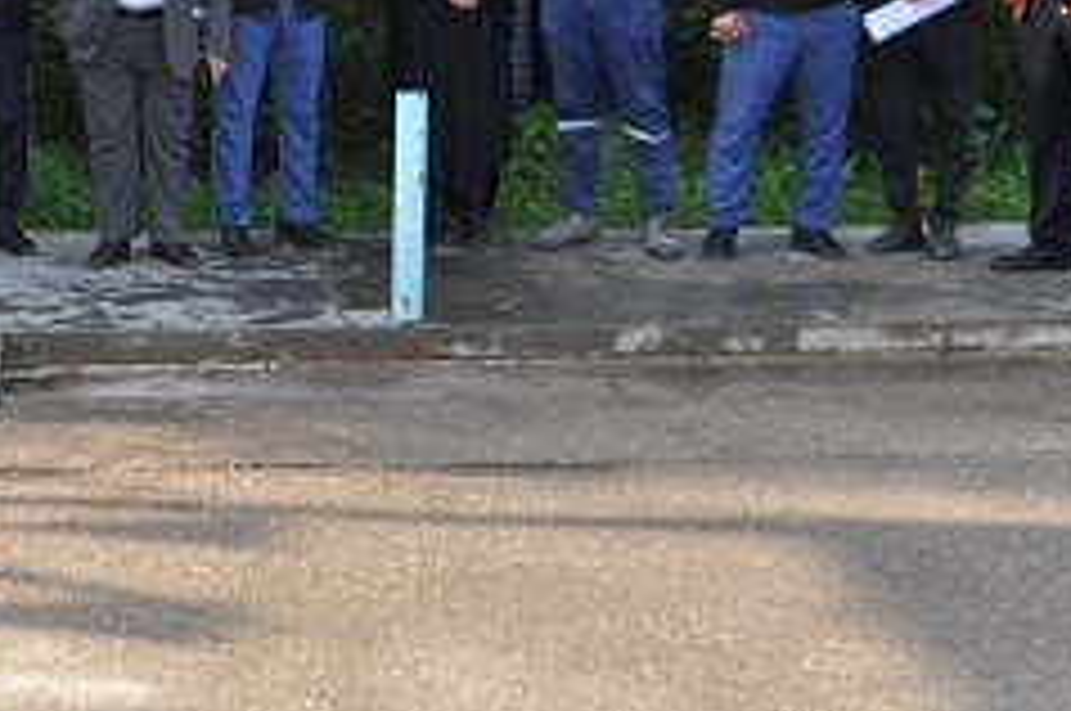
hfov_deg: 27.2
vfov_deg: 19.0
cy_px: -38
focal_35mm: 69
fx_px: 2050
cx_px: -54
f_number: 7.1
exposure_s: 1/200
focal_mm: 18
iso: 200
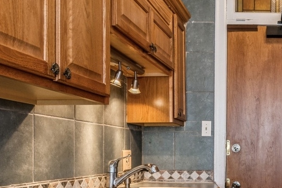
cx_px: 272
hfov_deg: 40.0
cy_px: 159
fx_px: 345
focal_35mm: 44
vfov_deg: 29.6
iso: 250
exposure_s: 1/15
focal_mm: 15
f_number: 11
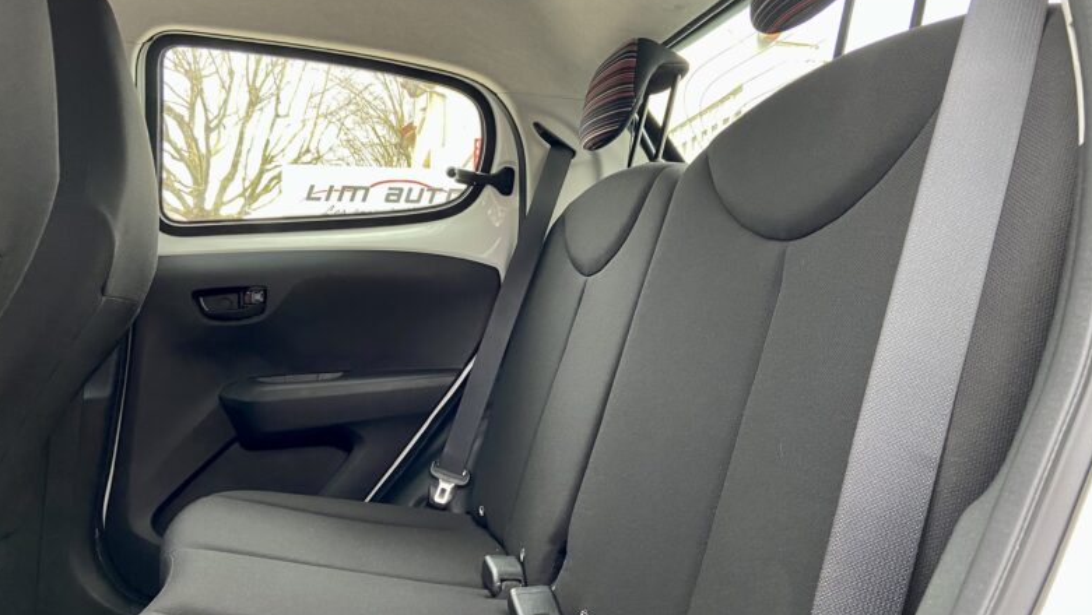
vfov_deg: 40.2
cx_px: 551
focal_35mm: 29
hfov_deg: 66.0
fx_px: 840
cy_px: 310
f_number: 1.8
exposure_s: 1/60
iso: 320
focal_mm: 4.25
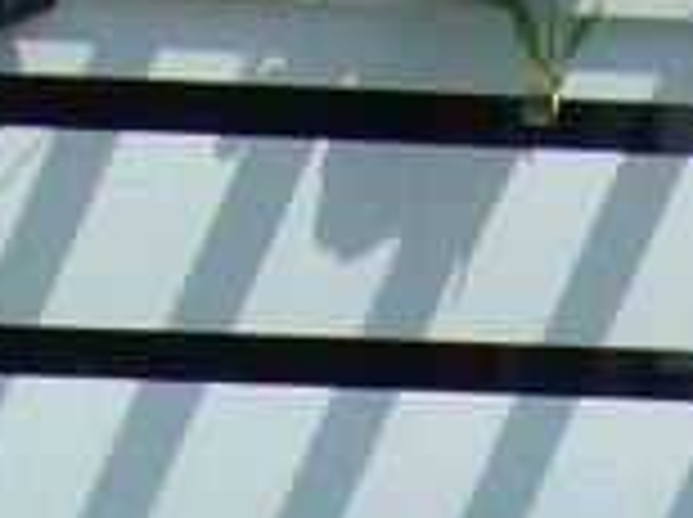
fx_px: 4657
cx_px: 616
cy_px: 1428
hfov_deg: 8.5
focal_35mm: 233
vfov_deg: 6.0
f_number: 5.6
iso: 100
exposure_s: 1/640
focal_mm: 5.8
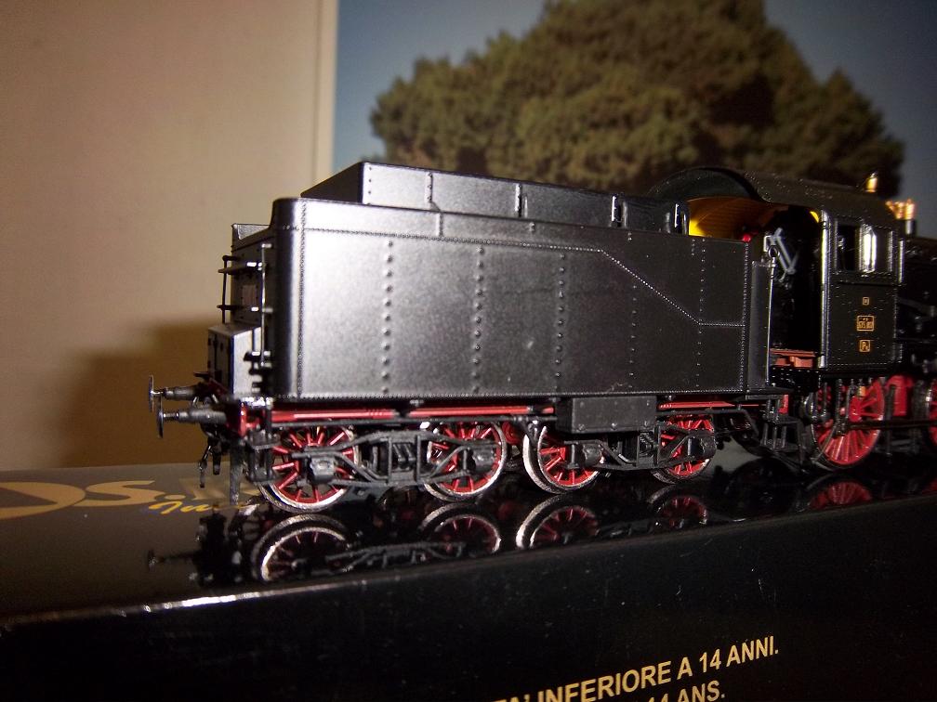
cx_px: 468
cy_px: 351
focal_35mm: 28
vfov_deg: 49.7
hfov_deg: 63.4
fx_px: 758
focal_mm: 5.1
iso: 160
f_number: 3.5
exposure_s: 1/30
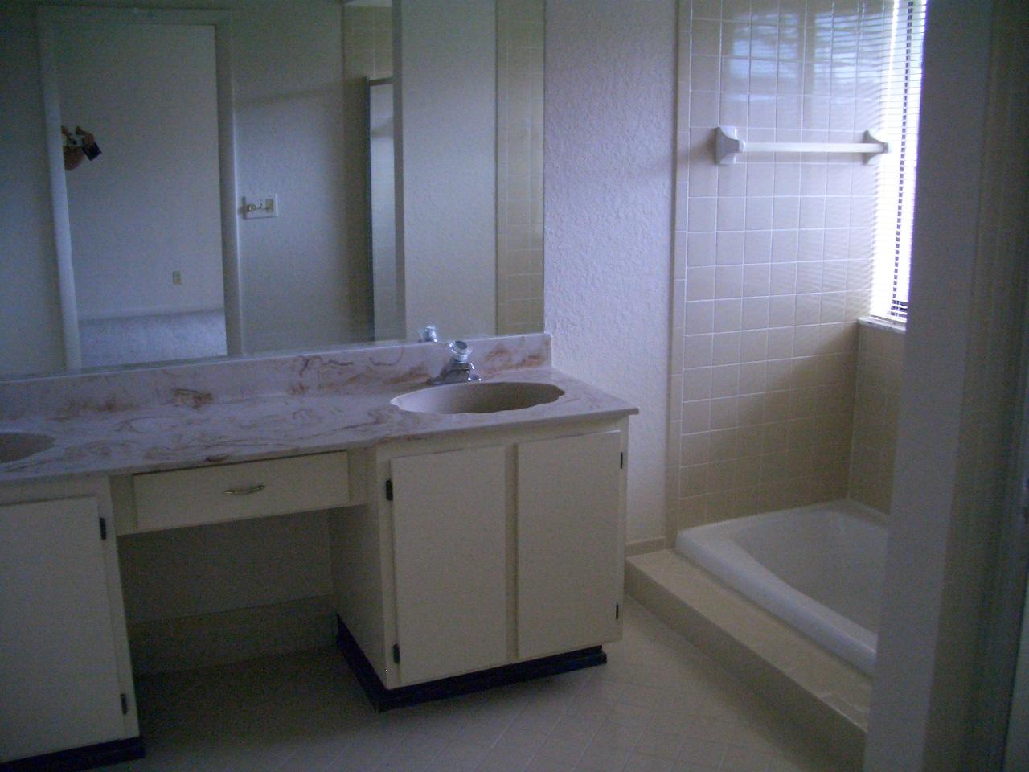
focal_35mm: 35
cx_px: 514
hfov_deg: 52.6
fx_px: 1040
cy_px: 386
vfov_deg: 40.7
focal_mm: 5.8
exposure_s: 1/60
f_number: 2.6
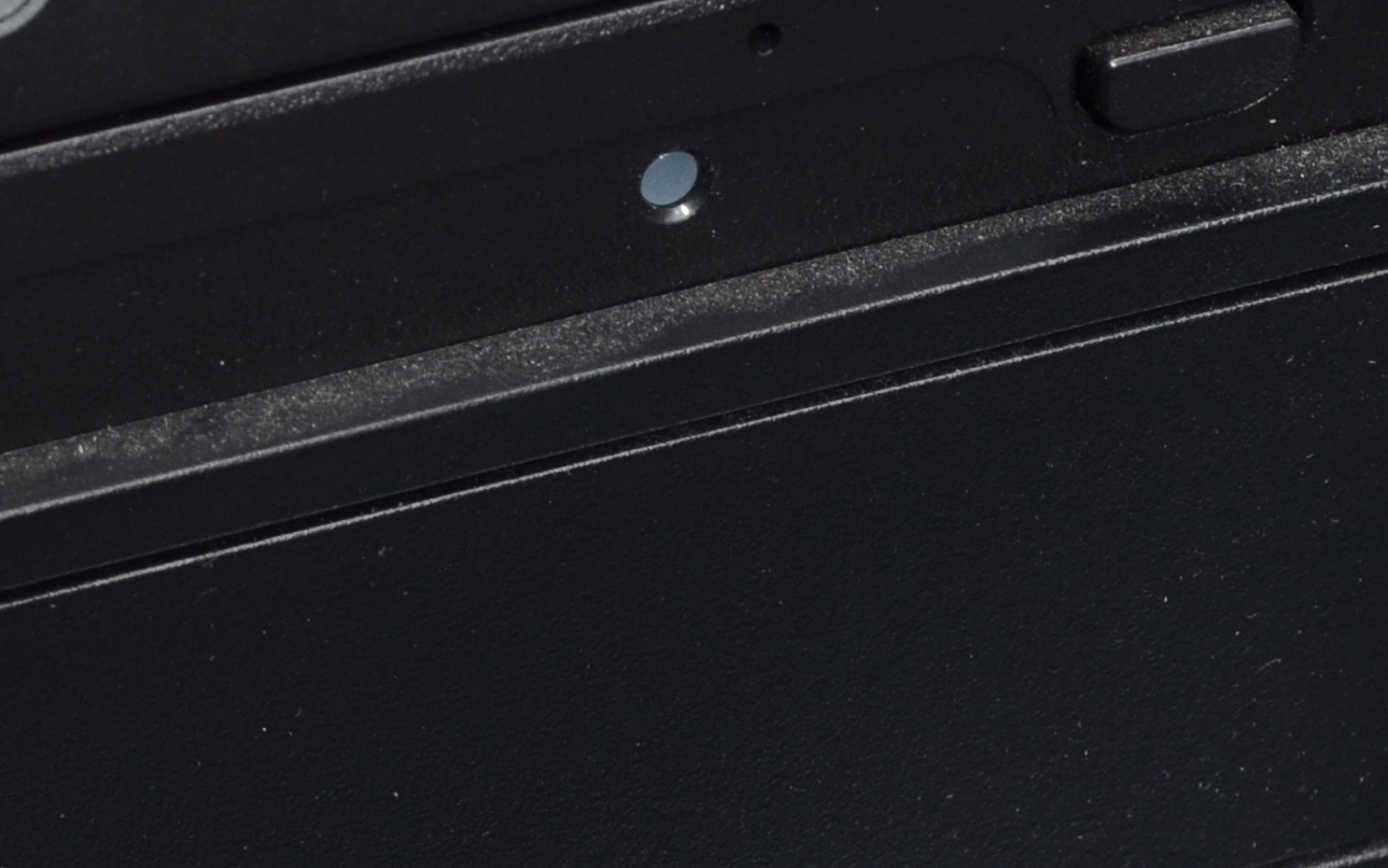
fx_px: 7945
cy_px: 305
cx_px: -66
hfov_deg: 9.9
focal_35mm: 210
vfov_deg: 6.3
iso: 250
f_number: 8
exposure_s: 1/125
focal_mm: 36
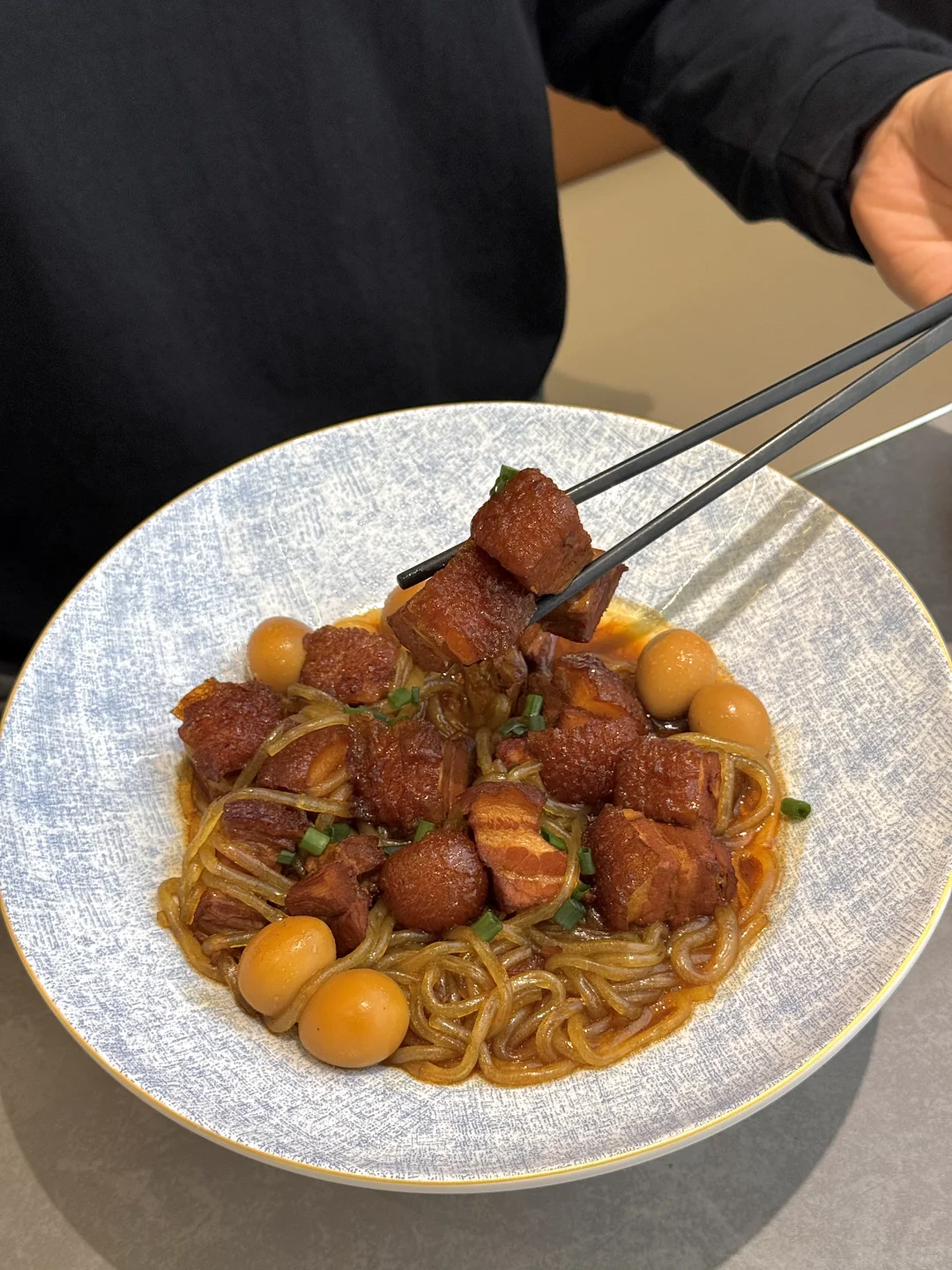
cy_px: 635
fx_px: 1760
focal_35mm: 48
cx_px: 476
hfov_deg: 30.3
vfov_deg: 39.7
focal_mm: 6.76
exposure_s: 1/100
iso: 80
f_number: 1.78
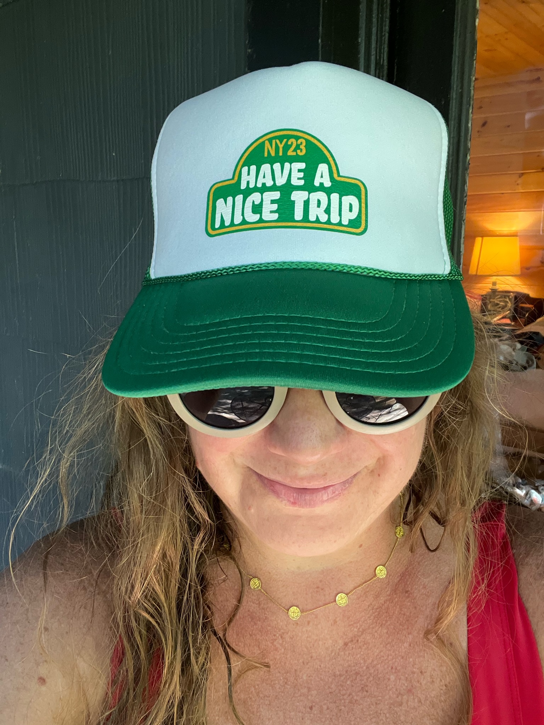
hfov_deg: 46.8
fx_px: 629
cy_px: 362
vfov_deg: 60.0
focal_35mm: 30
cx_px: 272
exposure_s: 1/60
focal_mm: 2.71
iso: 200
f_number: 2.2
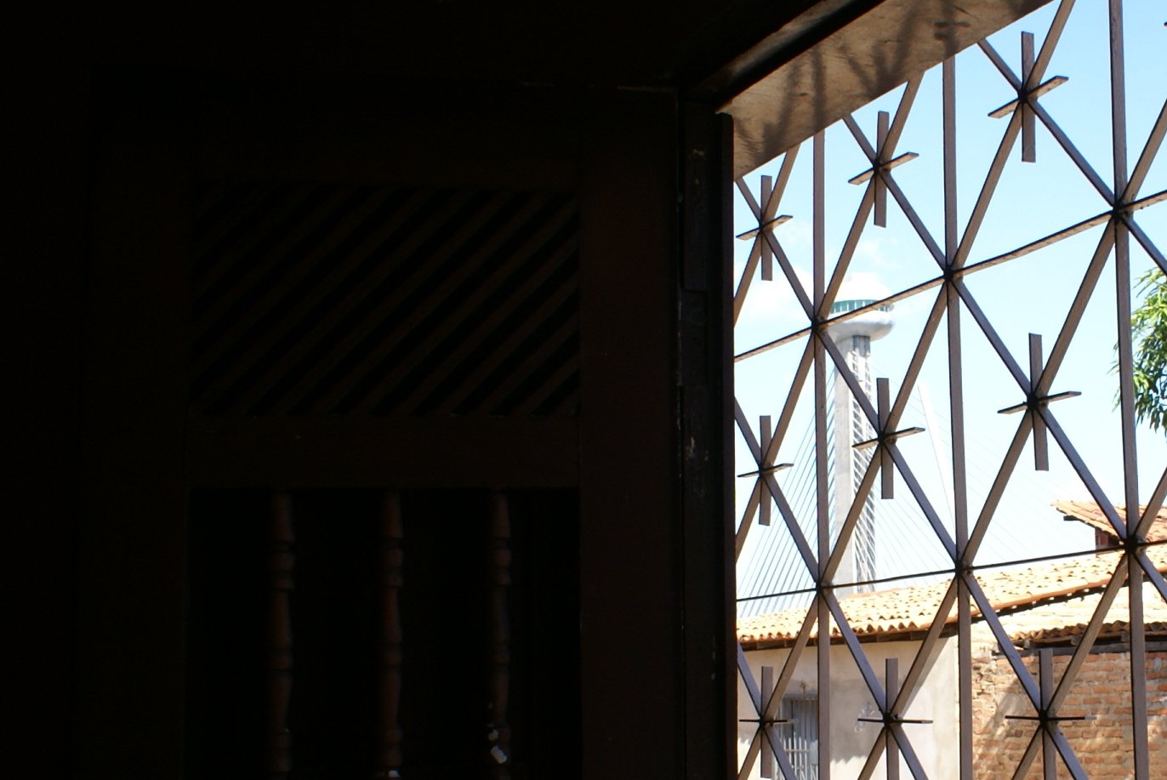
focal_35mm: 57
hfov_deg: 34.1
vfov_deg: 23.8
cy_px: 487
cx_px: 912
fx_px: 1849
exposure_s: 1/80
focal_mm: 18
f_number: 9
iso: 100
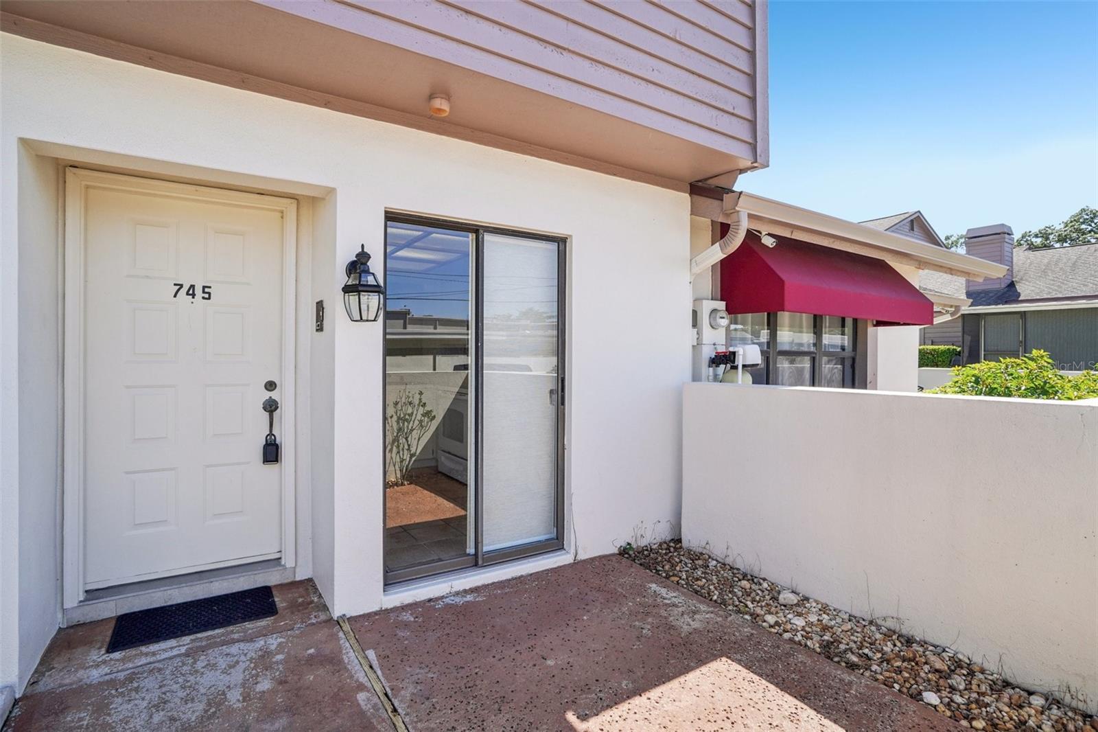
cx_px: 549
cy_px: 366
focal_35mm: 16
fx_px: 503
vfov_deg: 72.0
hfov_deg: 95.0
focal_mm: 11
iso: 100
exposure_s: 1/125
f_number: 8
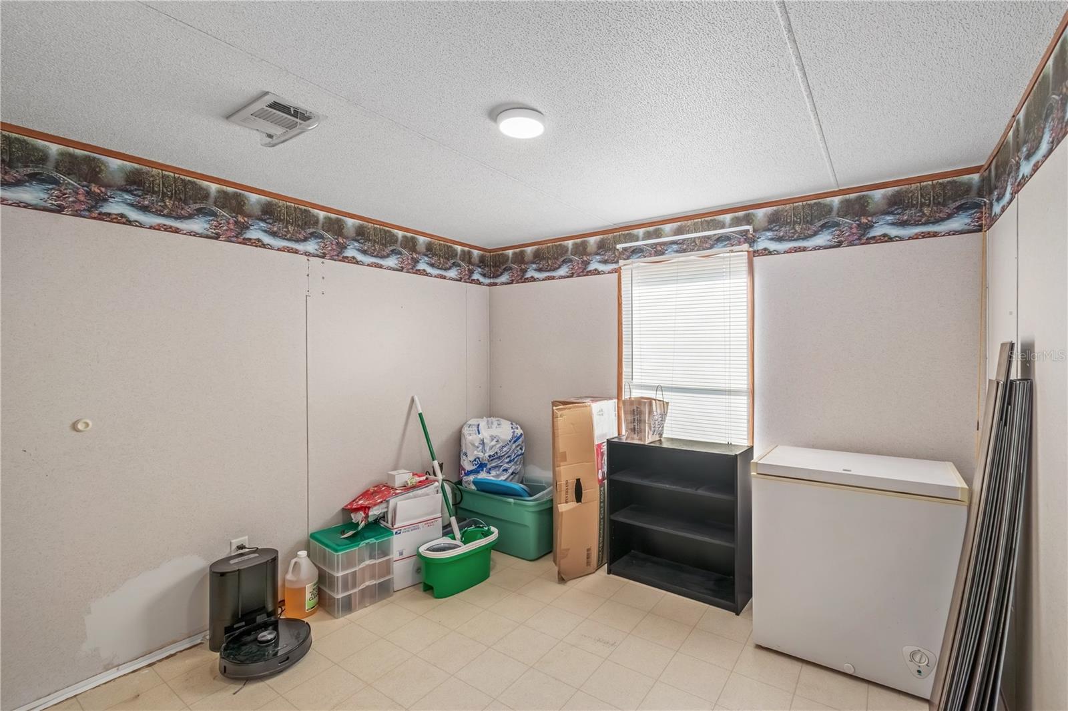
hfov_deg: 100.4
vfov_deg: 77.3
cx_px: 534
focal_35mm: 15
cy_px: 356
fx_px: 445
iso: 250
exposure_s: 1/10
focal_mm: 10
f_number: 9
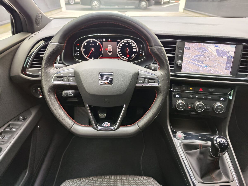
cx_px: 124
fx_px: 165
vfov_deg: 58.9
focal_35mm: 23
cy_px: 93
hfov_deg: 73.9
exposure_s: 1/50
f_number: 1.69
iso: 436
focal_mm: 7.01
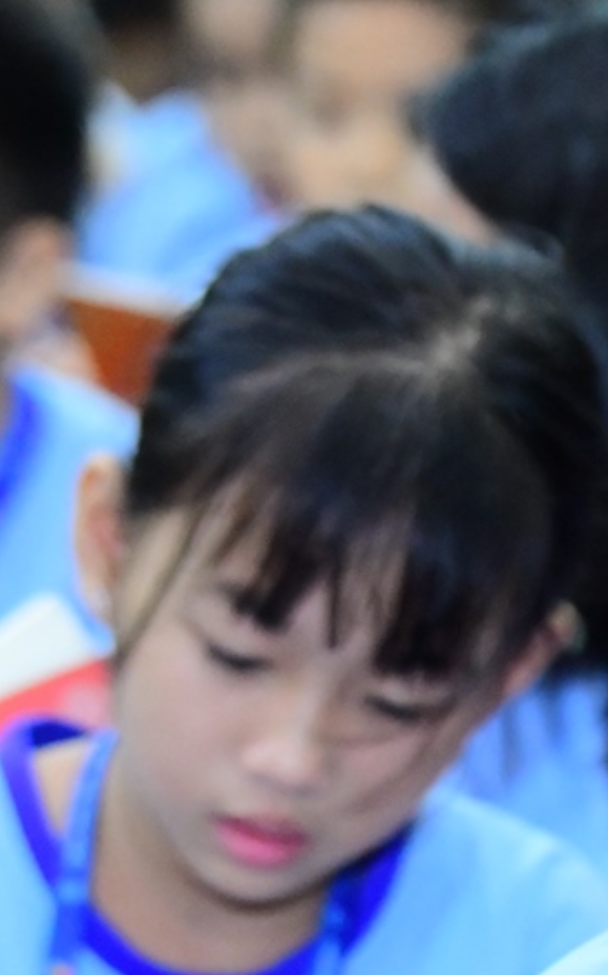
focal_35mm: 356
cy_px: 995
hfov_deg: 3.7
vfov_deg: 5.9
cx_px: 1081
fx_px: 9454
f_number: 4.5
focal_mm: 95
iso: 6400
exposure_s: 1/200
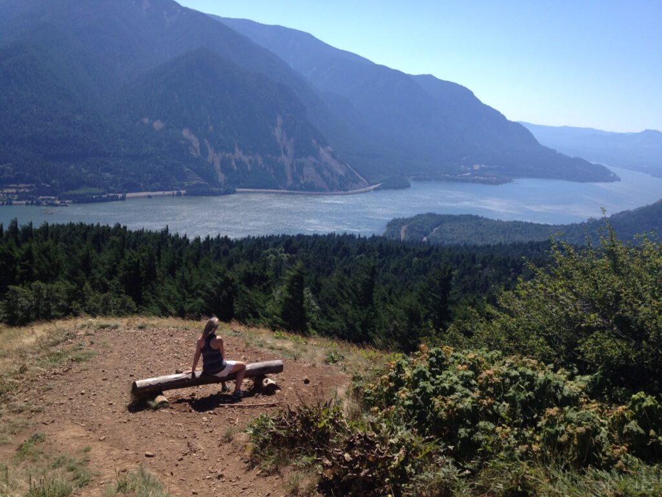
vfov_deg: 40.7
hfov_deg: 52.6
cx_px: 331
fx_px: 669
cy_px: 248
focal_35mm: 35
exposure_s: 1/1416
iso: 50
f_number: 2.4
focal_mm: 4.28
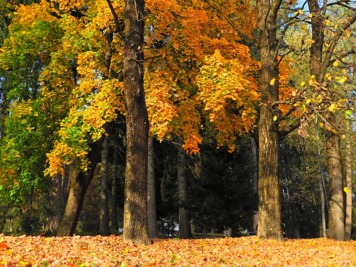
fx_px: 411
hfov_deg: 46.8
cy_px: 134
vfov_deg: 36.0
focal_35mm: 40
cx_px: 178
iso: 200
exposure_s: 1/320
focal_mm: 7.2
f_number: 6
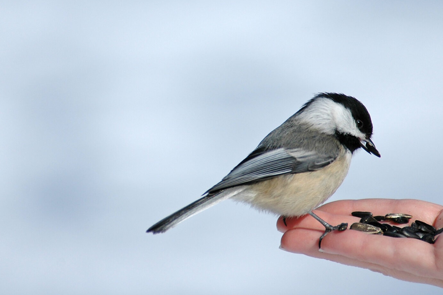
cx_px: 230
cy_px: 101
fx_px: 10881
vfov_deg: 1.6
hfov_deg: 2.3
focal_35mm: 885
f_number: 5.6
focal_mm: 400
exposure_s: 1/1600
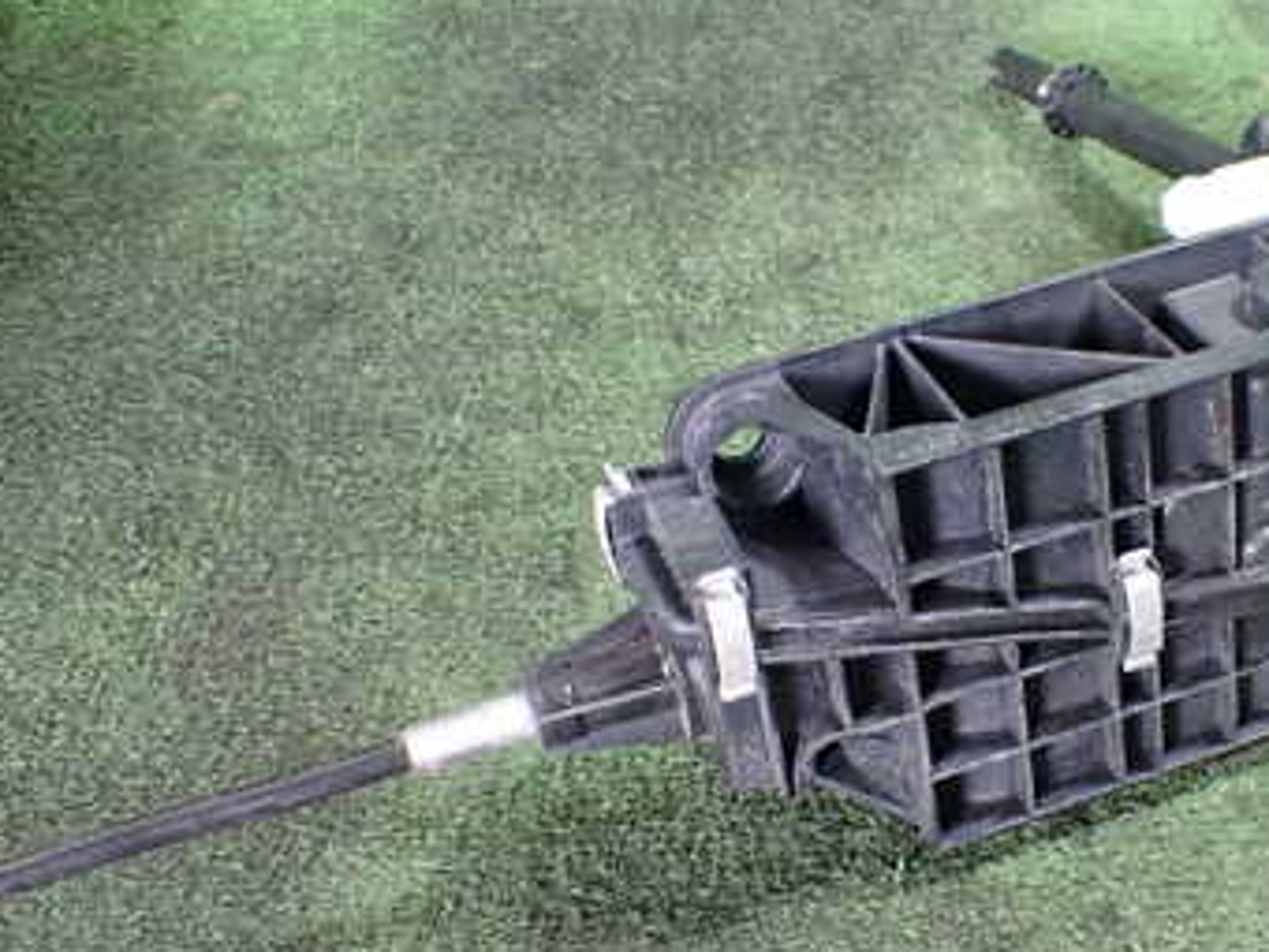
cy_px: 526
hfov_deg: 35.4
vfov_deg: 27.5
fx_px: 1943
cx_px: 944
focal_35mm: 53
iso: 800
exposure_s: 1/50
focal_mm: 5.4
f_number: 2.3
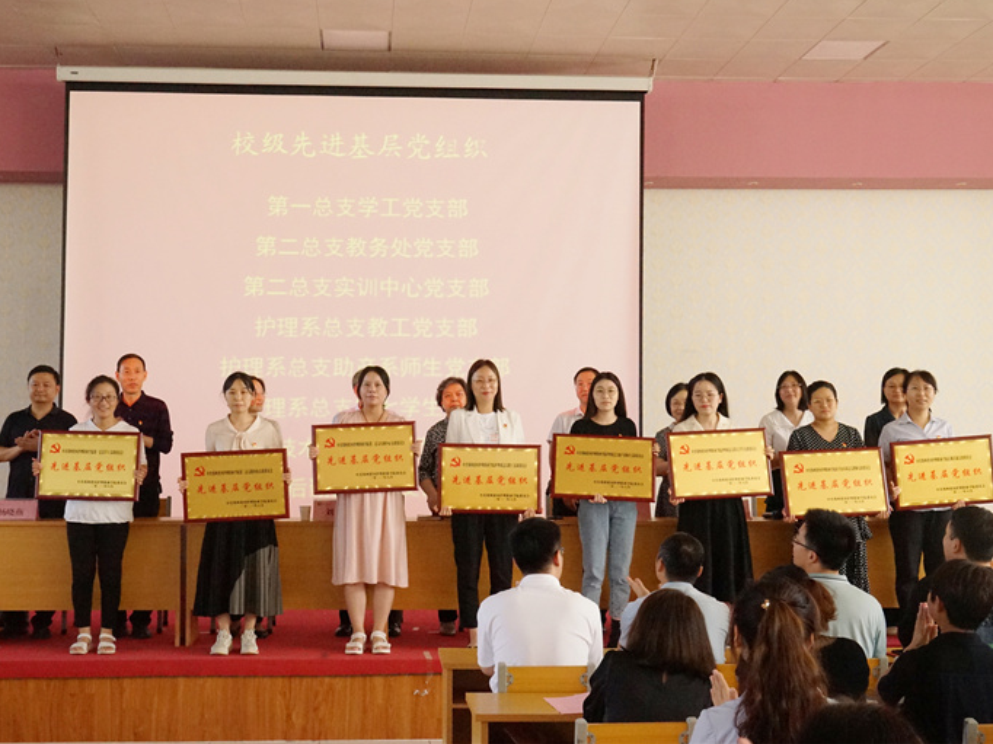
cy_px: 357
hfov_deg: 42.9
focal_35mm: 44
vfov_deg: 32.9
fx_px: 1262
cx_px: 437
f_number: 8
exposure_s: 1/125
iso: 8000
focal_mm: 39
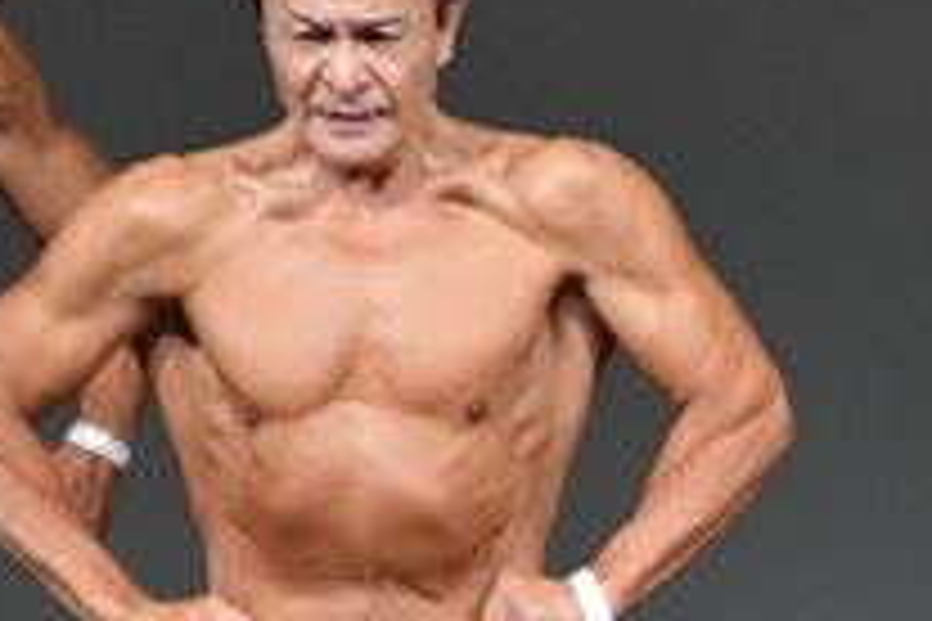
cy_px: 666
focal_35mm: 1294
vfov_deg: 1.1
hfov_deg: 1.6
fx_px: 33498
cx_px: 1713
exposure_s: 1/400
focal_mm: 230
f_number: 5.6
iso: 4000
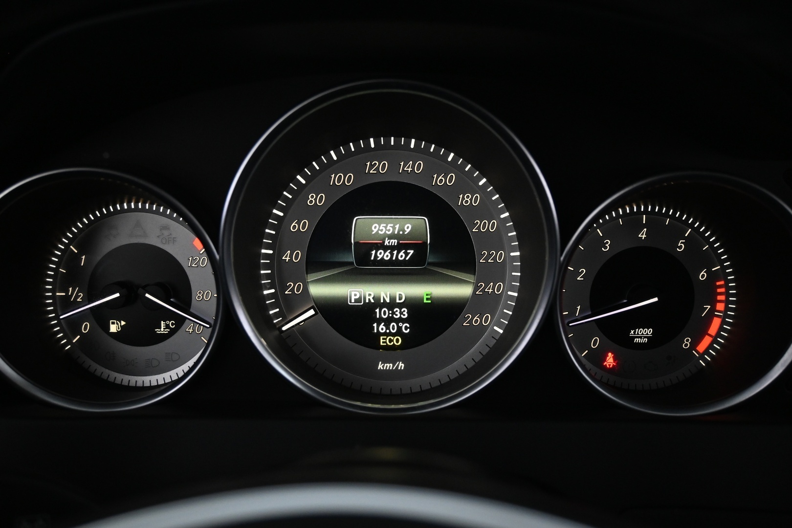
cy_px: 264
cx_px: 396
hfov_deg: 55.1
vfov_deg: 38.4
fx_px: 759
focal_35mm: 34
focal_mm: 23
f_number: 4.2
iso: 2000
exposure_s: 1/40
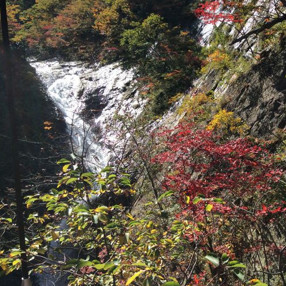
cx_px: 189
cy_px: 146
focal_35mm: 40
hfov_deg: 41.4
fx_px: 374
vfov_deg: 41.9
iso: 32
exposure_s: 1/907
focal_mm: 3.3
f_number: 2.4
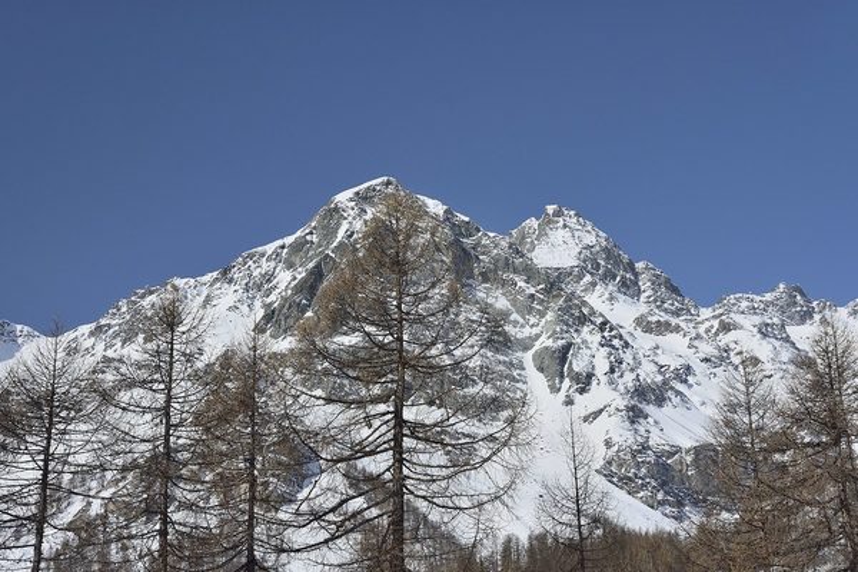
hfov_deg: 33.4
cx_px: 429
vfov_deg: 22.6
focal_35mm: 60
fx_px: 1430
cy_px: 286
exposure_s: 1/1250
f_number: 7.1
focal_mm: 40
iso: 500
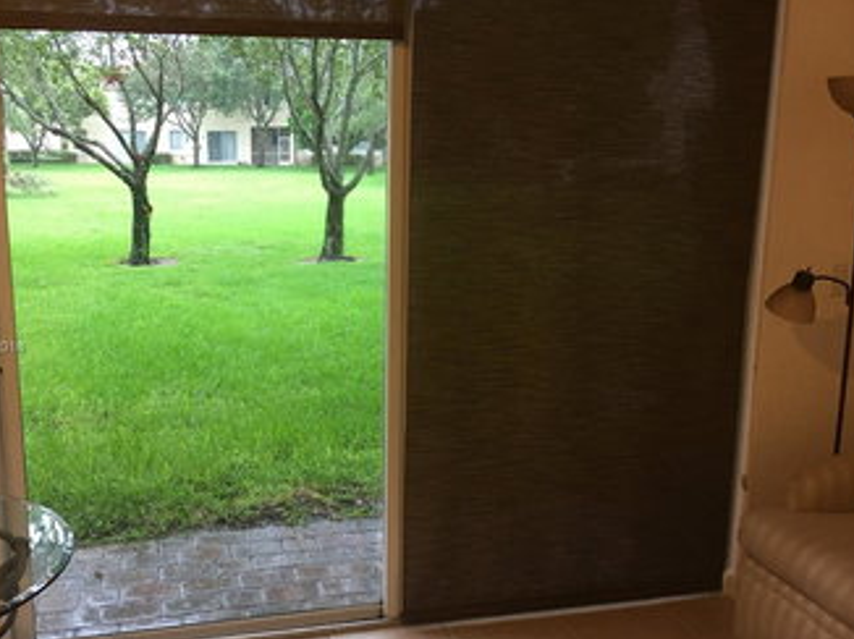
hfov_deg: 48.8
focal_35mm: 38
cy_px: 348
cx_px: 360
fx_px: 937
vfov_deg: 37.6
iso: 50
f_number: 2.2
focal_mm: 4.15
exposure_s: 1/15
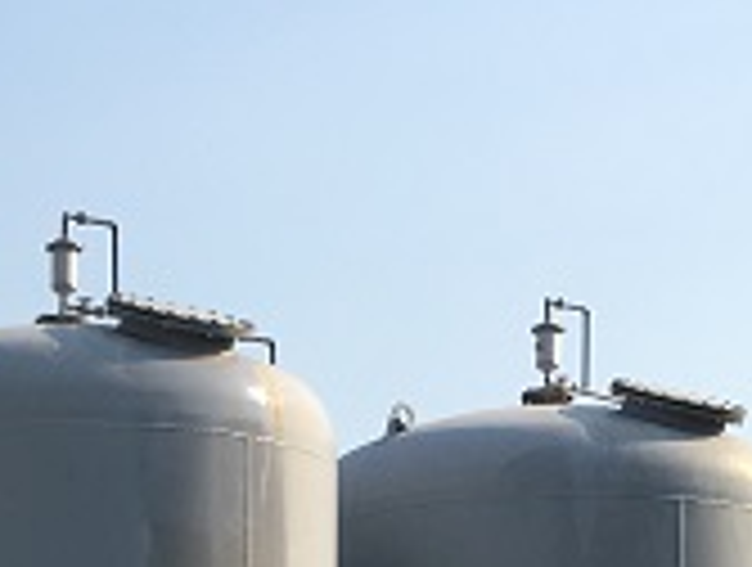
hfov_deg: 14.8
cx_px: -45
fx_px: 2830
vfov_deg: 10.9
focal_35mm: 130
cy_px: 920
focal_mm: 4.15
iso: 25
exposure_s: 1/1374
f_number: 2.2
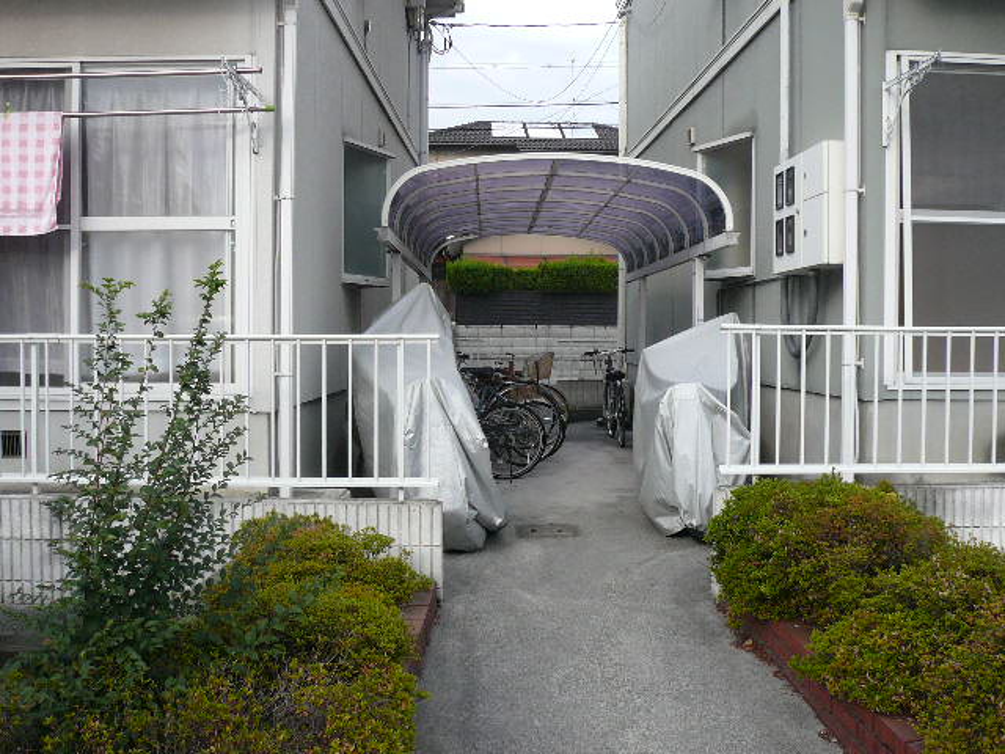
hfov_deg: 55.4
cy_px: 377
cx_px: 502
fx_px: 958
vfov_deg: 42.9
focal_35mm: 33
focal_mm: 4.6
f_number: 2.8
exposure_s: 1/500
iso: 100
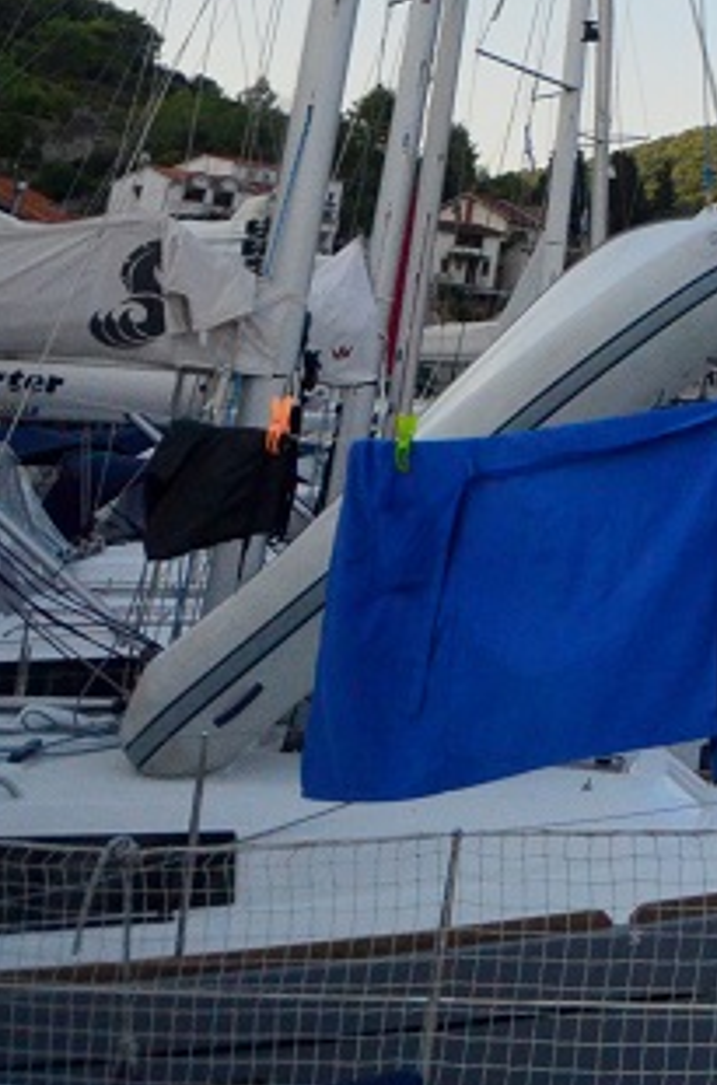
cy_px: -270
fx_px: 1742
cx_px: 1077
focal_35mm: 58
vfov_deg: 29.1
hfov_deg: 20.0
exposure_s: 1/8000
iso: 2000
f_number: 4
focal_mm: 12
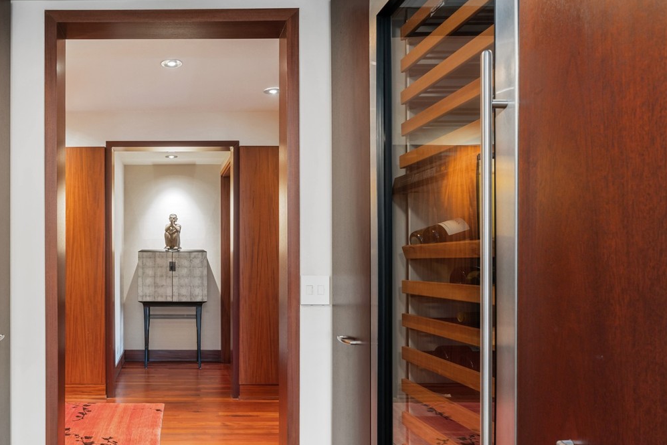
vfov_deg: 49.5
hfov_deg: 64.9
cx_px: 161
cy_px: 250
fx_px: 482
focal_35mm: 26
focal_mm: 16
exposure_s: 3.2
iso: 320
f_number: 7.1
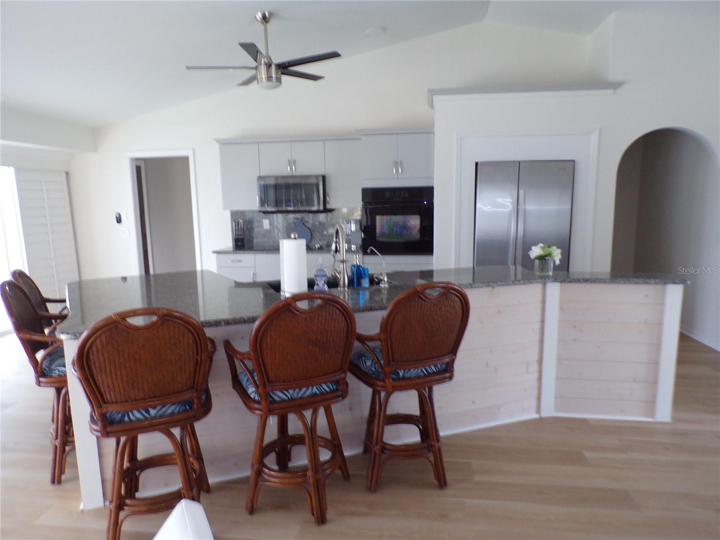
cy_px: 270
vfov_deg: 56.8
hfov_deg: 71.6
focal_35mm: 24
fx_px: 499
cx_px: 360
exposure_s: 1/34
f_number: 3
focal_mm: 4.3
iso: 197
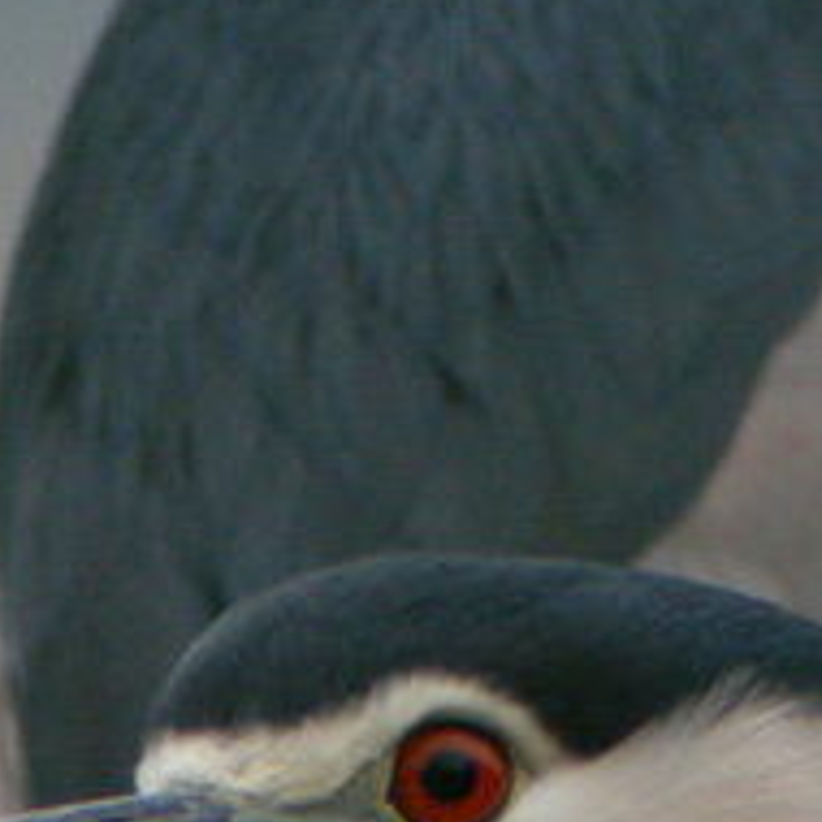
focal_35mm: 375
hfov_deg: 4.7
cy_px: 805
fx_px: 10075
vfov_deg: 4.7
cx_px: 774
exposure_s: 1/117
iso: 200
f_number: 4.7
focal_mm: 21.5
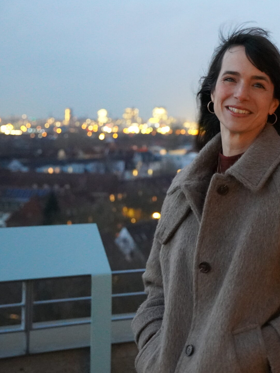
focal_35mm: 90
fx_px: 969
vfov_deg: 21.8
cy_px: 175
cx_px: 324
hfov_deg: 15.9
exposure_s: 1/8
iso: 6400
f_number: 2.8
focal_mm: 35
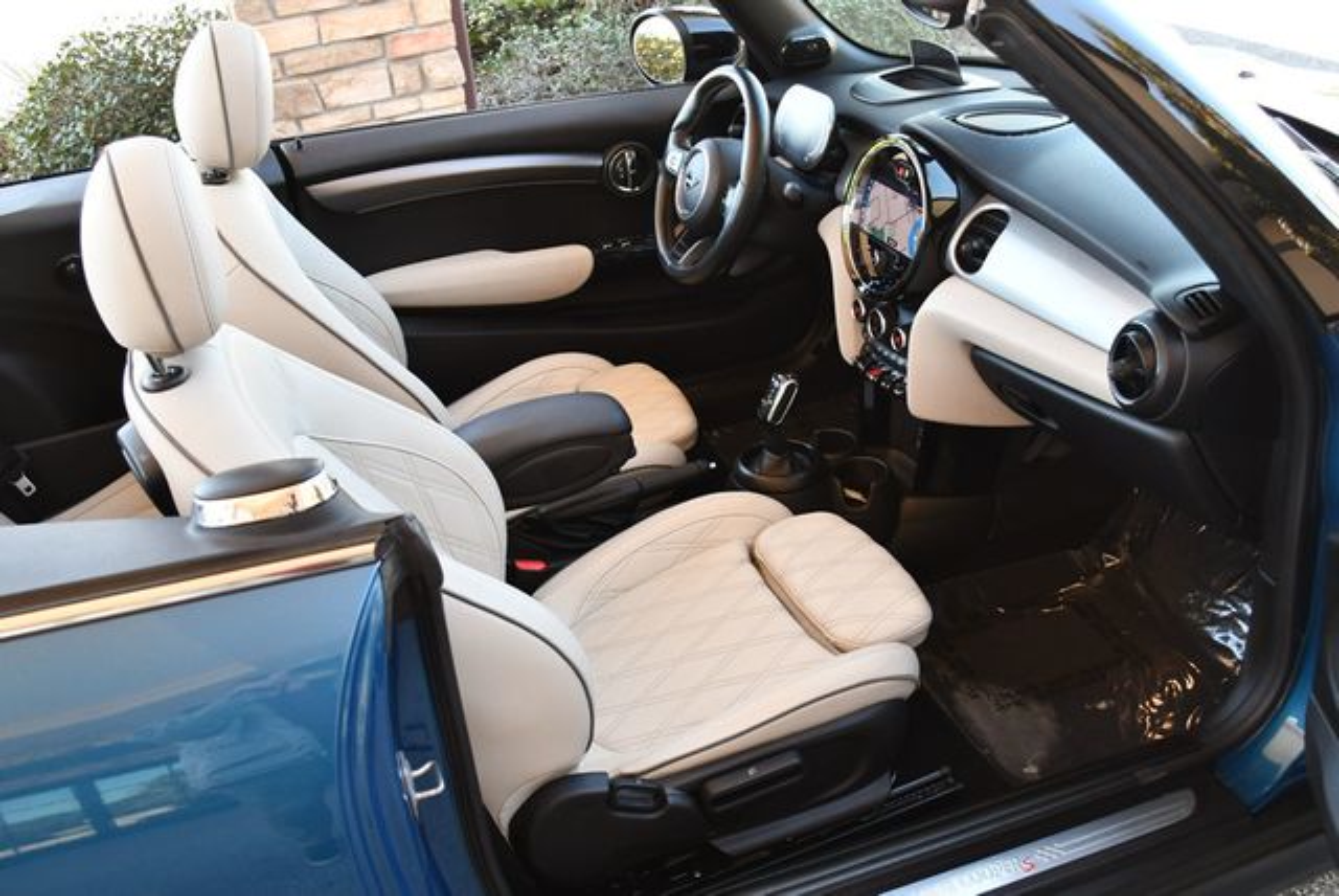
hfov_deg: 53.1
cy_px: 448
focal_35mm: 36
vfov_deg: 36.9
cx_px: 670
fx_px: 1340
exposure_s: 1/250
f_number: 3.5
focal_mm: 18
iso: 560
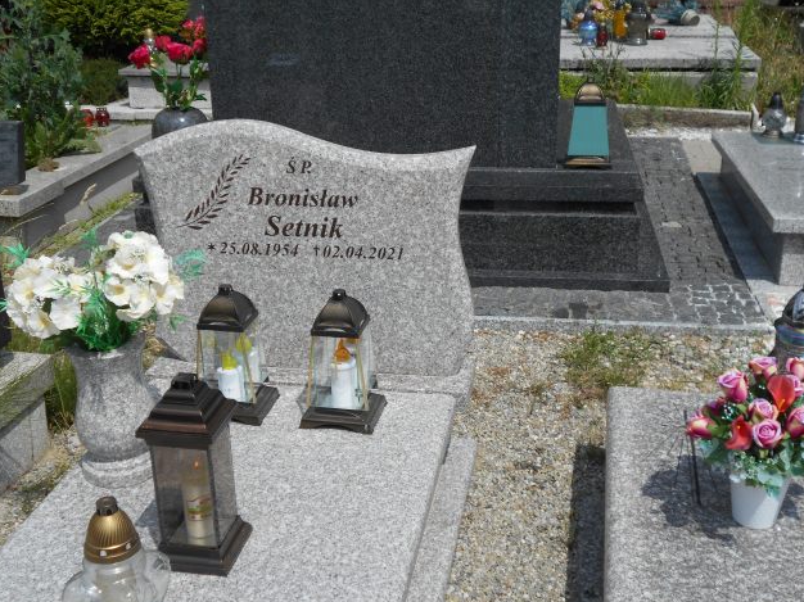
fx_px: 1045
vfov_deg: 32.2
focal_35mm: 45
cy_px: 305
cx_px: 403
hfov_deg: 42.1
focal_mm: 7.7
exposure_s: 1/1000
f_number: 4.2
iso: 80
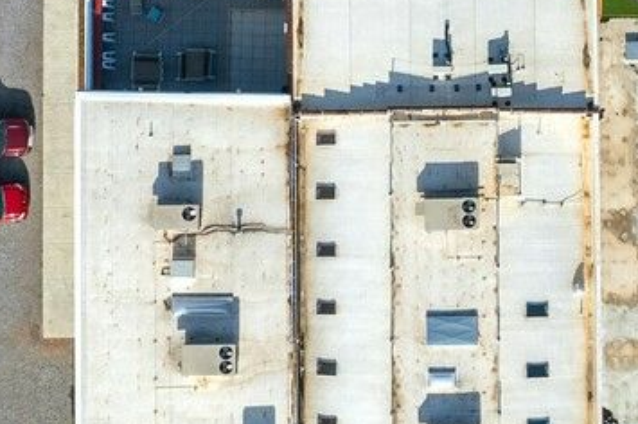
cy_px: 336
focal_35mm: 124
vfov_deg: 11.0
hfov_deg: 16.4
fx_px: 2195
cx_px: 483
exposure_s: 1/2500
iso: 100
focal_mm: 8.38
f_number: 2.8
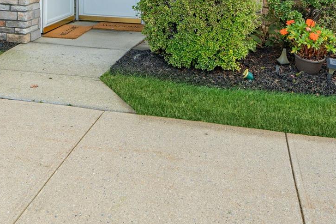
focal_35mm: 45
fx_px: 420
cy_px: -50
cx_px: 134
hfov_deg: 43.4
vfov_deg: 26.3
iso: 500
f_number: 7.1
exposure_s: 1/250
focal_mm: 16
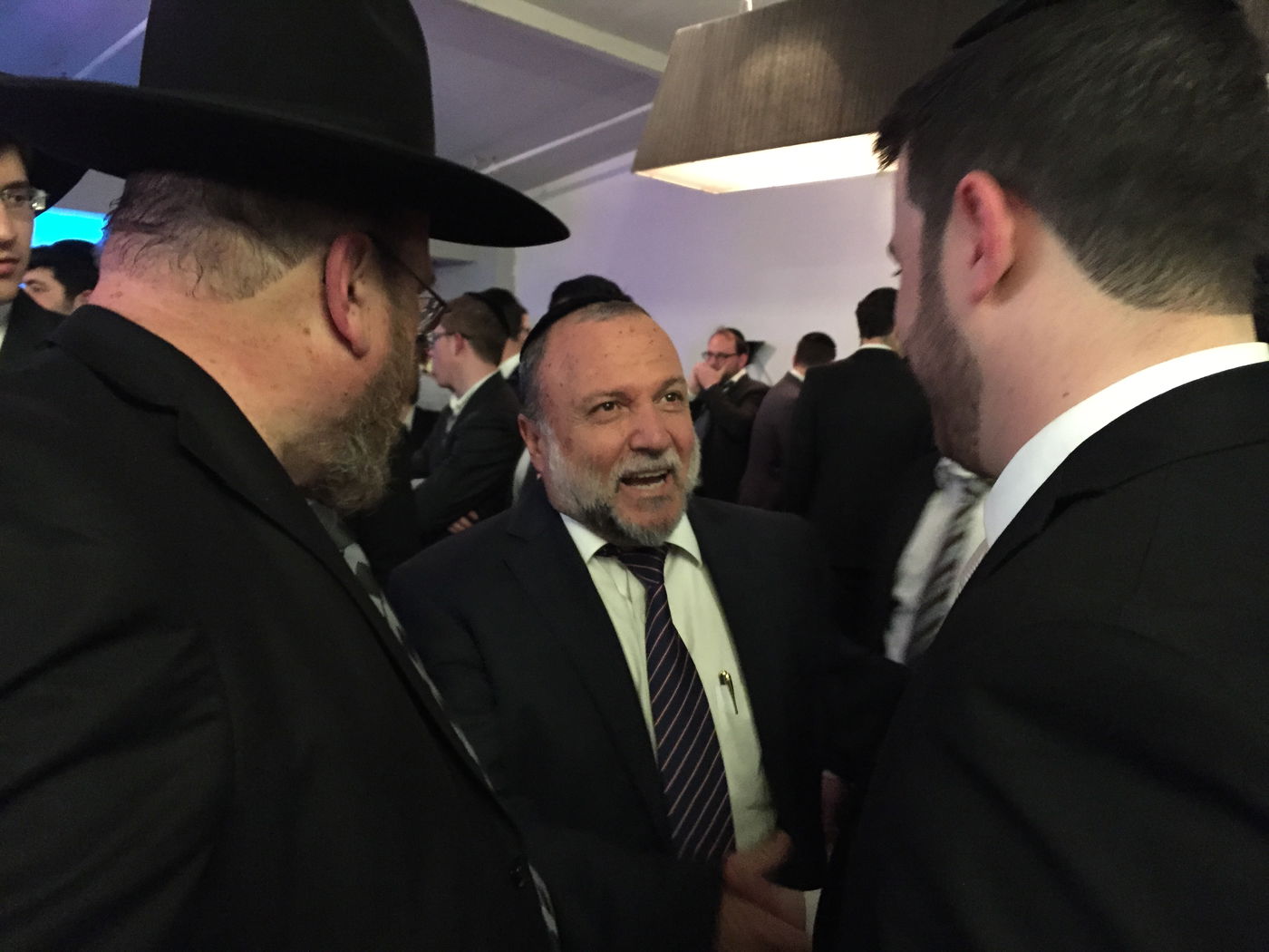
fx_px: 1063
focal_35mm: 29
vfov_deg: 48.2
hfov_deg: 61.7
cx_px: 634
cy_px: 476
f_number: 2.2
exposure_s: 1/15
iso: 400
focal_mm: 4.15
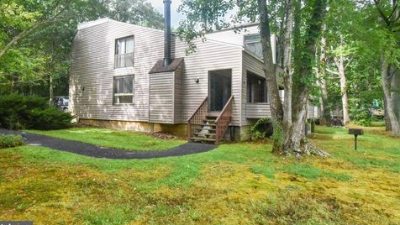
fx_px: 233
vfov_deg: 51.3
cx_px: 197
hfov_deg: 81.2
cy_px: 96
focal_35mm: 22
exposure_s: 1/2000
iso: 12800
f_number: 16
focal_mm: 20
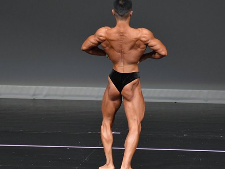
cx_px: 120
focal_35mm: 537
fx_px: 3490
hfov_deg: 3.7
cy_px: 90
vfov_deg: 2.8
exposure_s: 1/400
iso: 4000
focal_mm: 250
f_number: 5.6
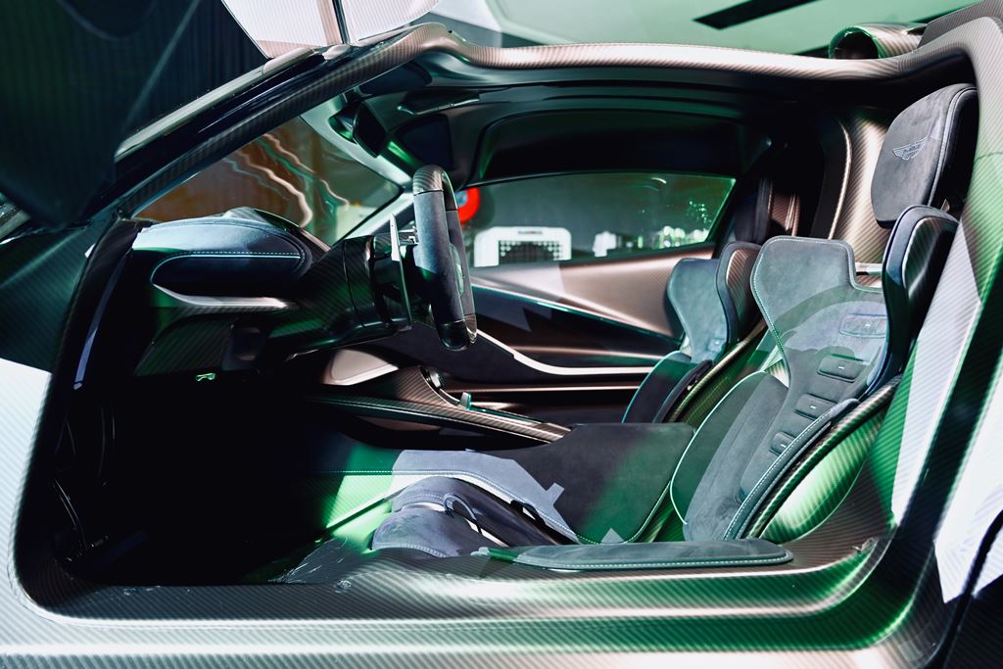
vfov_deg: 46.4
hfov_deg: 65.5
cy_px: 334
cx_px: 502
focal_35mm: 28
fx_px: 780
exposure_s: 1/25
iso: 800
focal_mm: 28
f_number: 3.2
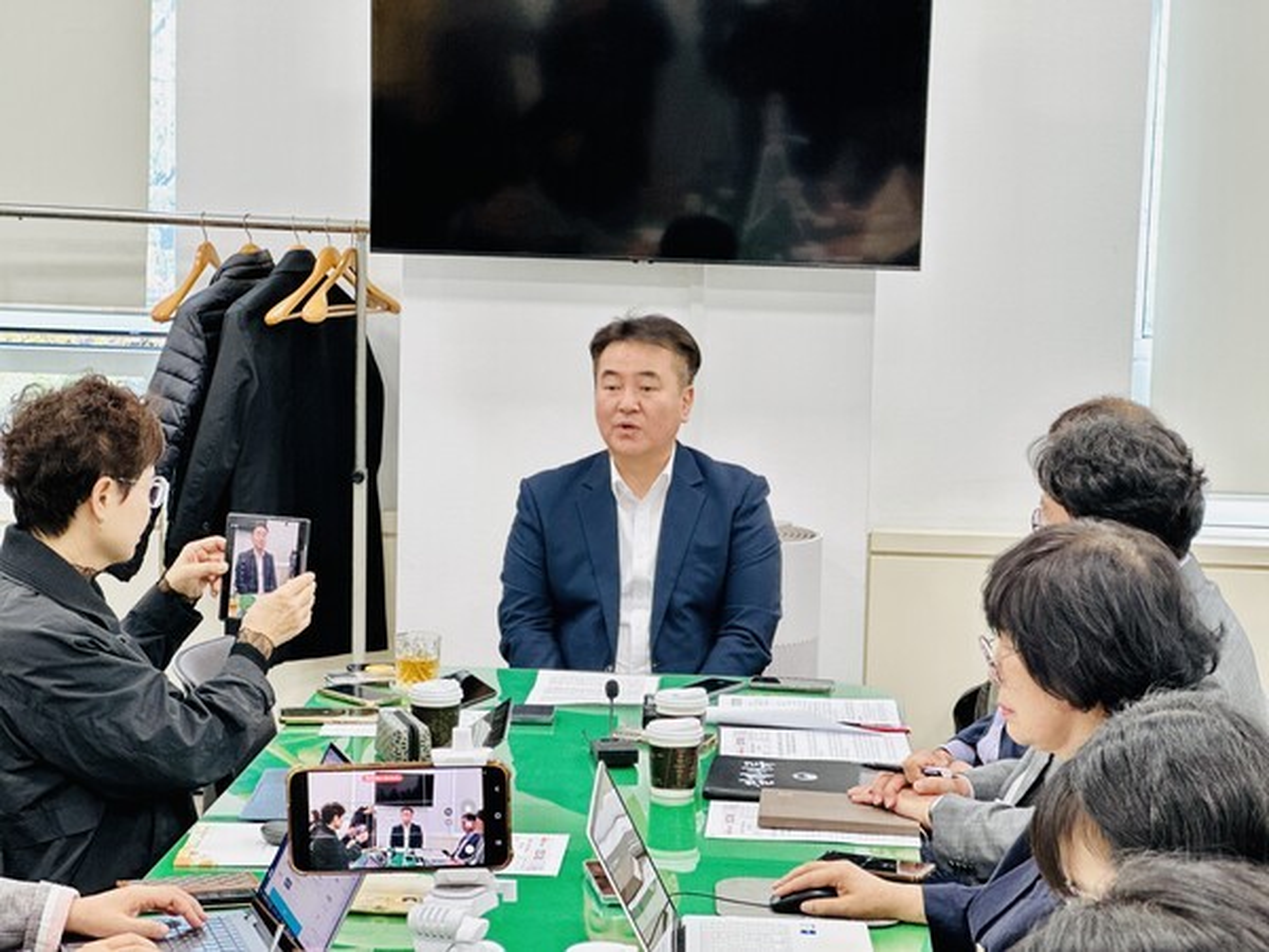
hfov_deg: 25.3
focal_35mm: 77
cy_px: 476
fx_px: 2823
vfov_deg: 19.1
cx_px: 634
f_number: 2.8
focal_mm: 9
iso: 160
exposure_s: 1/40
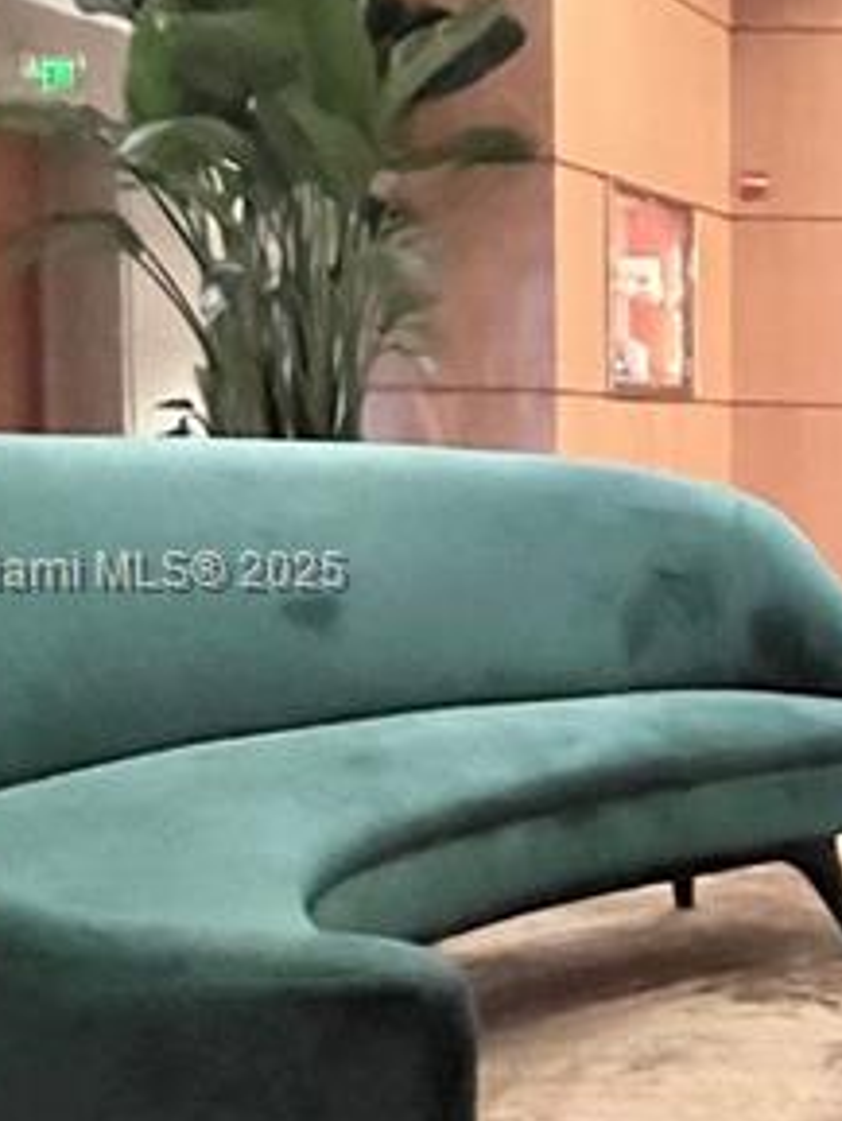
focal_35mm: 54
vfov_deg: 35.5
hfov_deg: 21.2
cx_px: 1381
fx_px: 1750
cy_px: 574
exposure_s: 1/60
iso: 1000
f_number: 1.8
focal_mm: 1.57
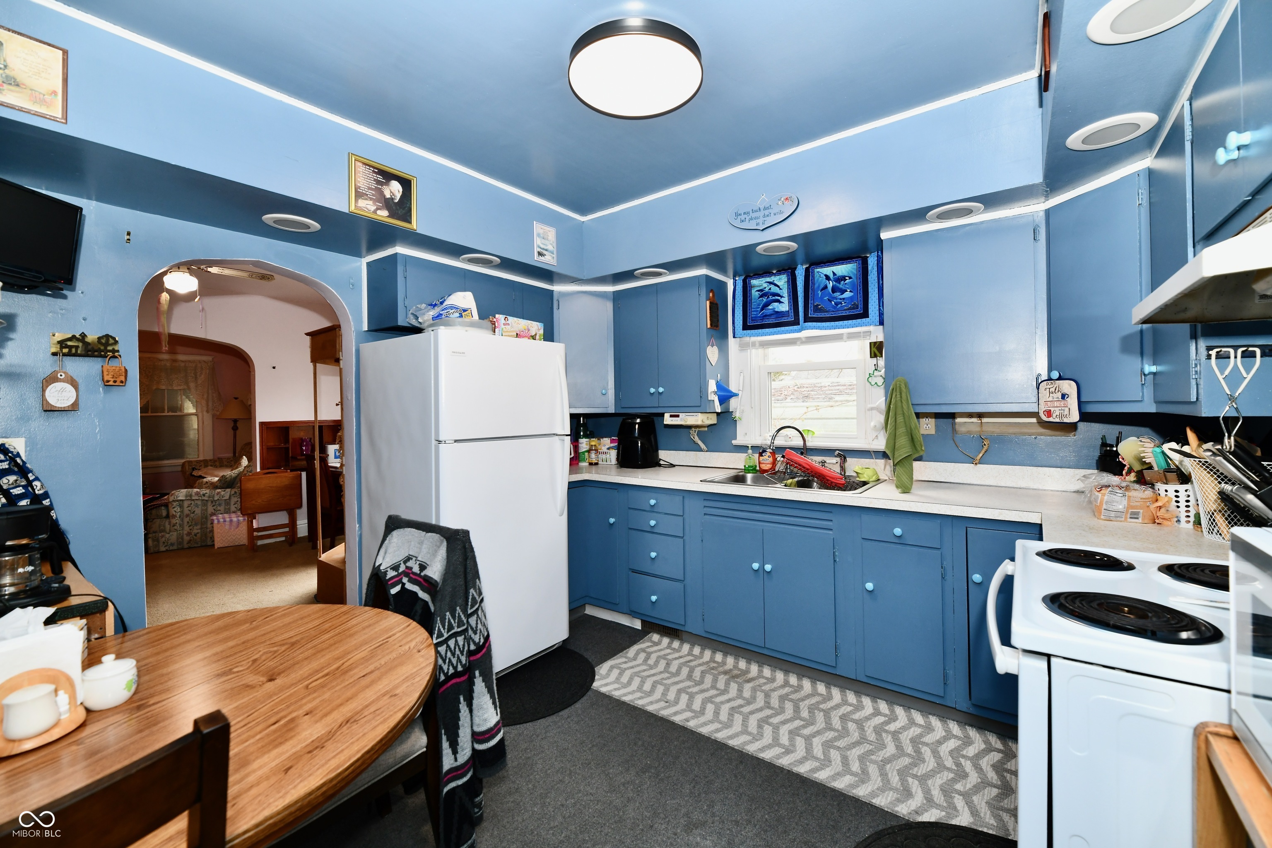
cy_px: 424
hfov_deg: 104.3
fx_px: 495
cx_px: 636
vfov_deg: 81.2
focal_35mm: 14
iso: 640
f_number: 6.3
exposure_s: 1/60
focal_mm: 14
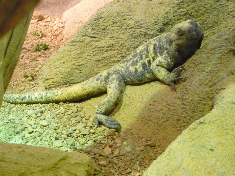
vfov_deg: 14.4
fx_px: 699
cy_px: 88
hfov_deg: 19.1
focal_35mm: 103
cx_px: 118
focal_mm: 17.5
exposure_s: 1/20
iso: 800
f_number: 4.7
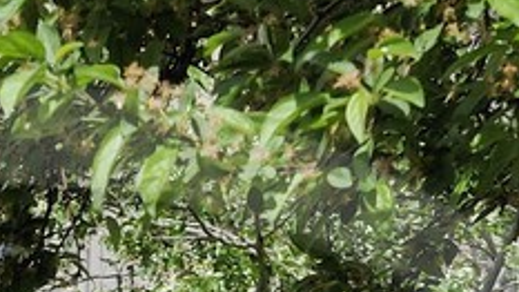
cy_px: 1008
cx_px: -13
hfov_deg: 5.5
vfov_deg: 3.0
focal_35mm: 395
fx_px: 5435
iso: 200
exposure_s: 1/320
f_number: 9
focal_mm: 55
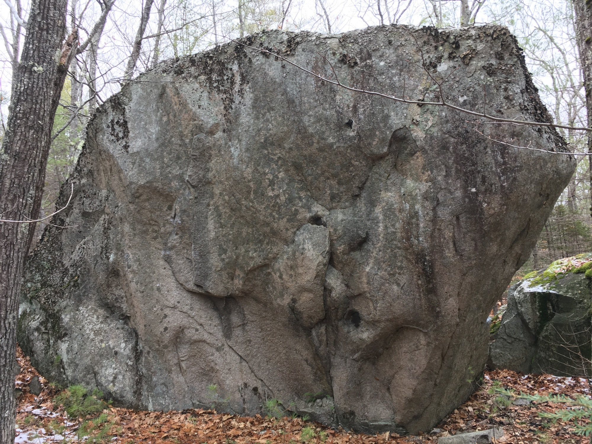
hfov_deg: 61.7
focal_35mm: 29
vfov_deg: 48.2
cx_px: 296
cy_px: 222
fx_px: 496
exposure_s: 1/40
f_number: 2.2
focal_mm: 4.15
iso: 25
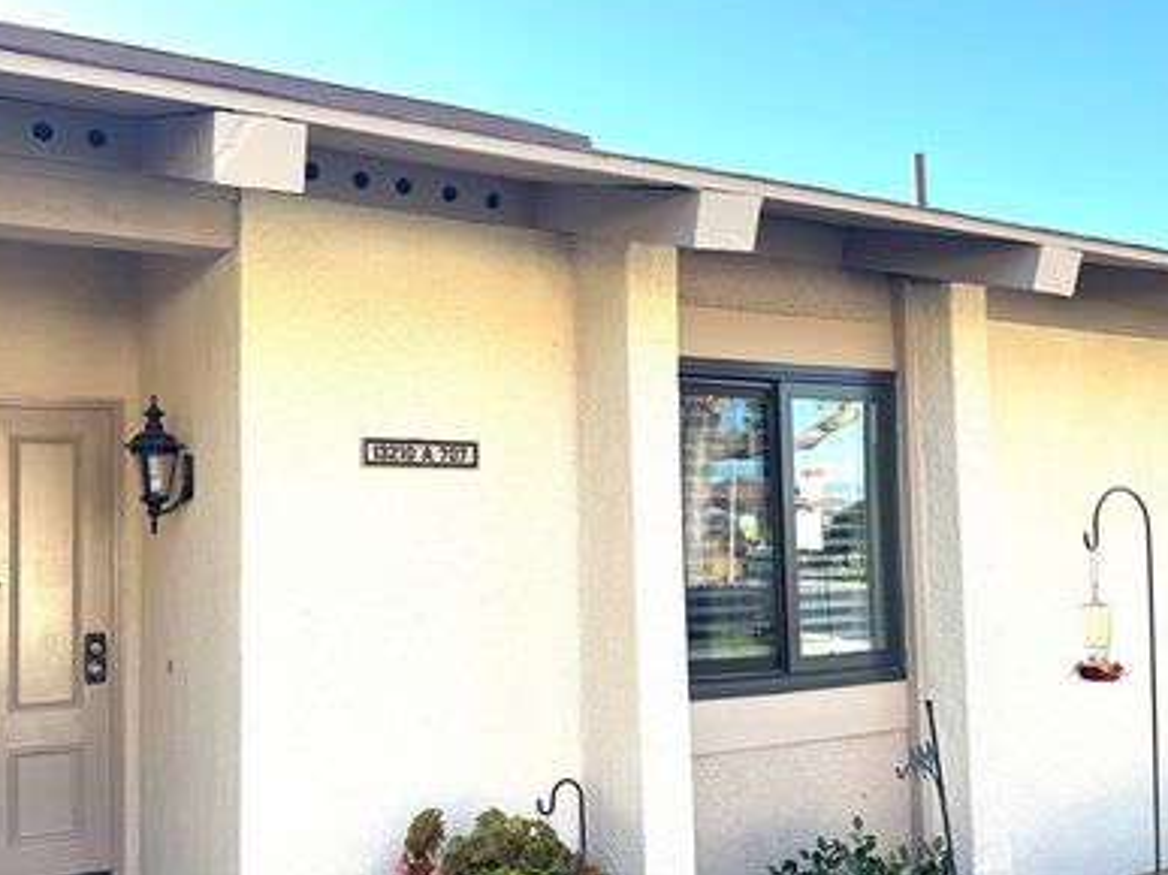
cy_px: 478
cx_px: 486
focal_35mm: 31
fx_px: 1046
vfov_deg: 45.4
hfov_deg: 58.0
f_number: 1.78
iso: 80
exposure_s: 1/822
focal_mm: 6.76
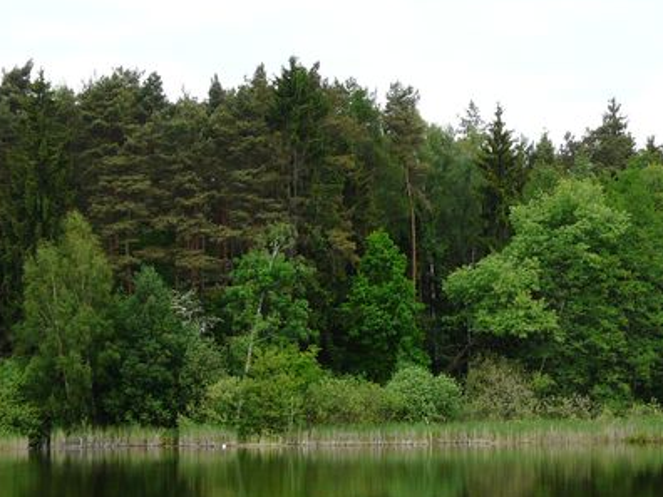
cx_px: 440
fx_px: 2011
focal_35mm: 105
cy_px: 296
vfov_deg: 14.1
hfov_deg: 18.7
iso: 100
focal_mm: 8.5
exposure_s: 1/200
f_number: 4
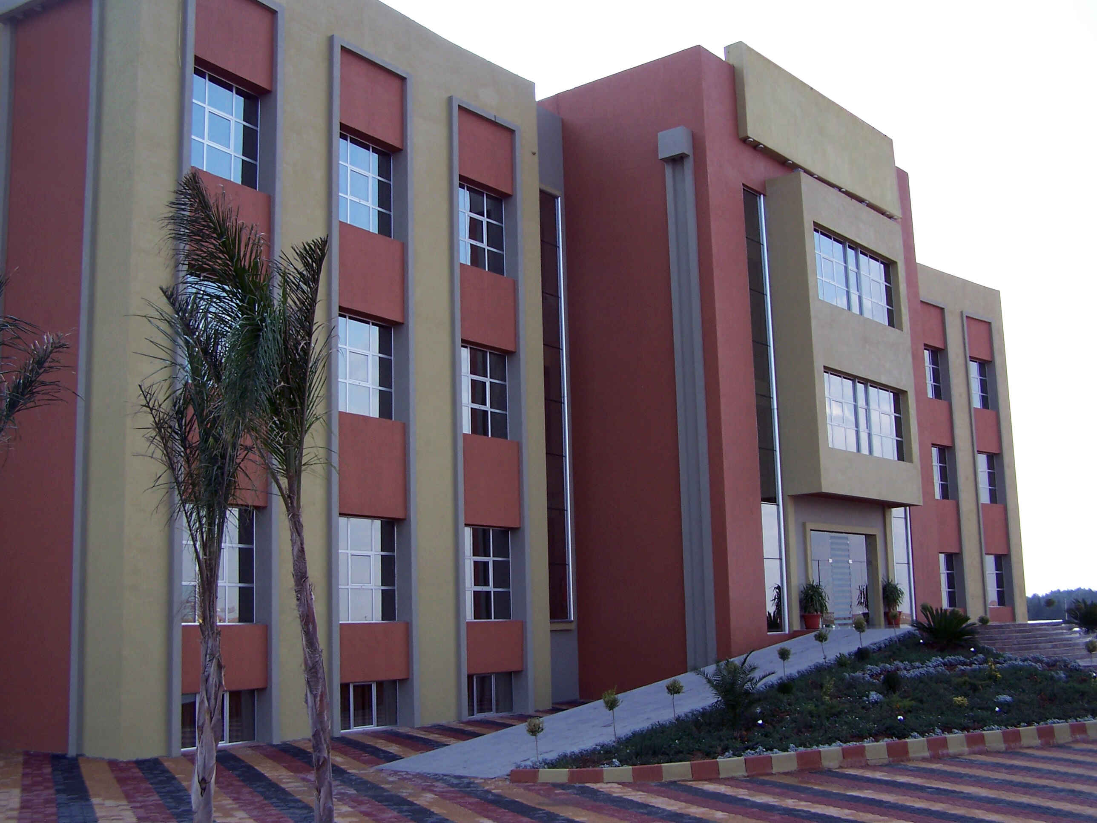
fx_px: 1204
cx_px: 548
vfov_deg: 37.7
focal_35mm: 38
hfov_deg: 49.0
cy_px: 412
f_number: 2.8
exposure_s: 1/500
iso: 80
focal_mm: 6.3
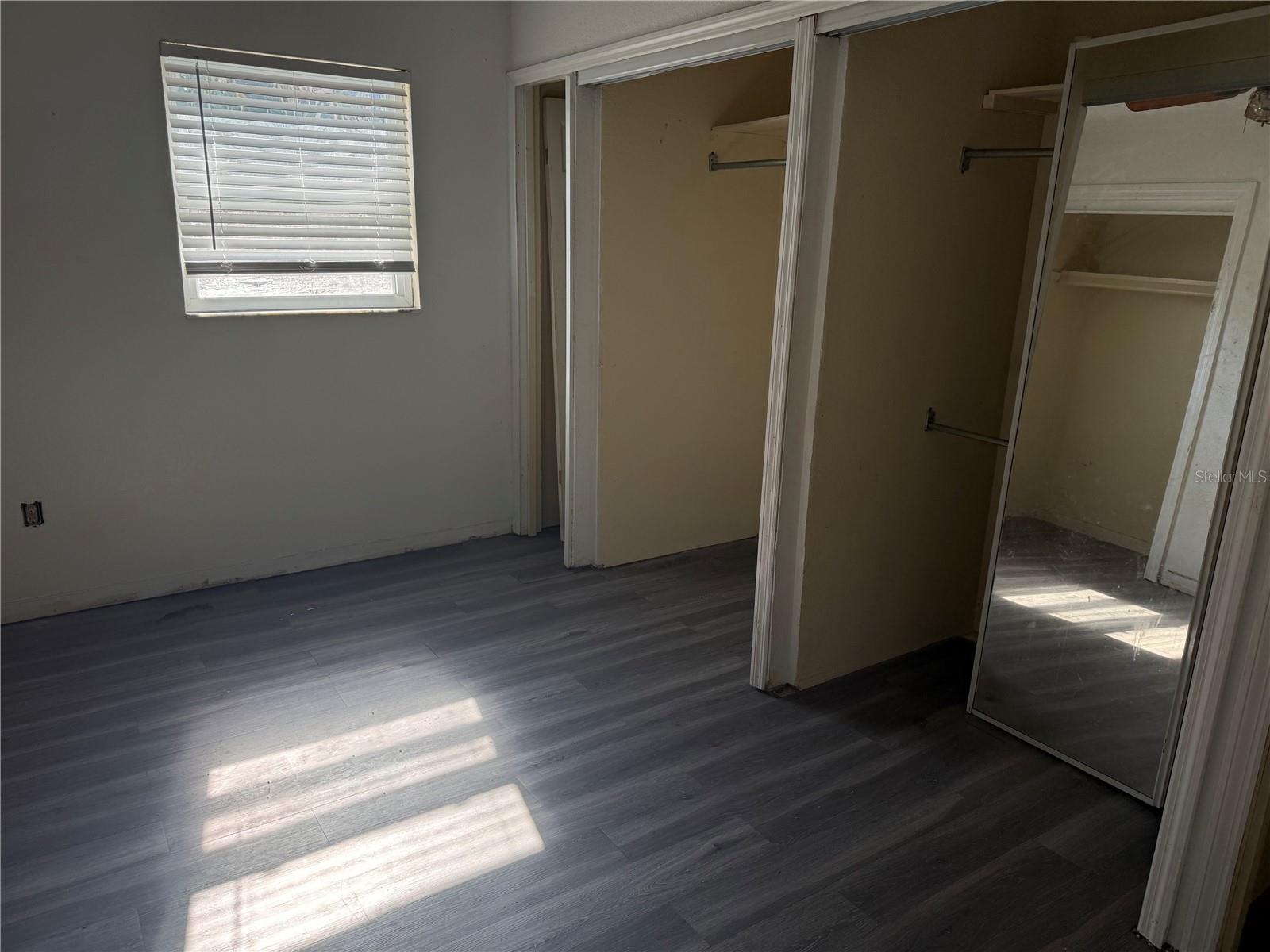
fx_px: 881
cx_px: 635
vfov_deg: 56.8
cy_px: 476
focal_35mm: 24
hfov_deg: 71.6
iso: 80
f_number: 1.78
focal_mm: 6.76
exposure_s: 1/303
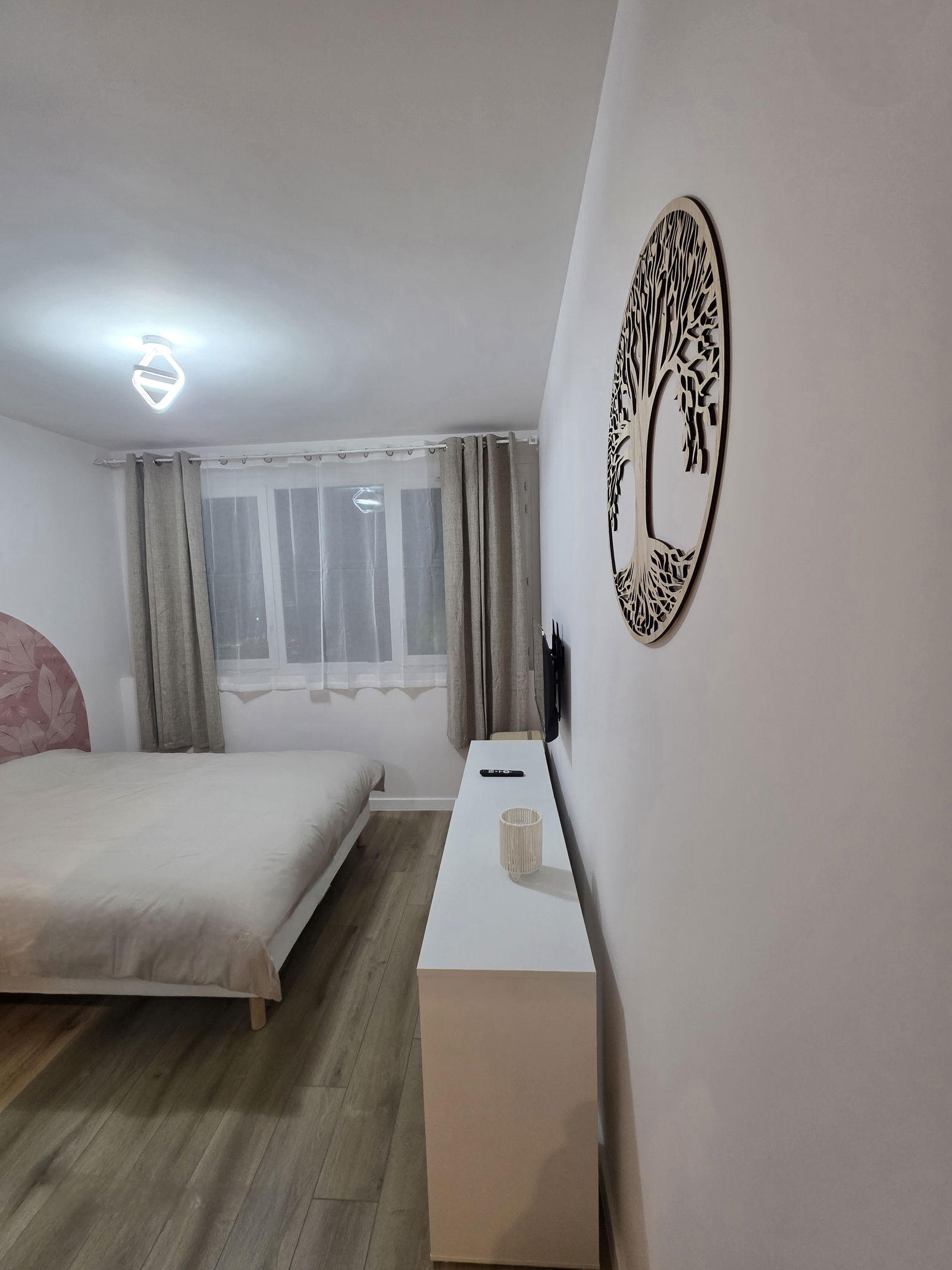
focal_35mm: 13
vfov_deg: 106.2
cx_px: 476
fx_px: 477
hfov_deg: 89.9
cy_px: 635
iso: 200
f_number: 1.9
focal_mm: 2.2
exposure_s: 1/50.3
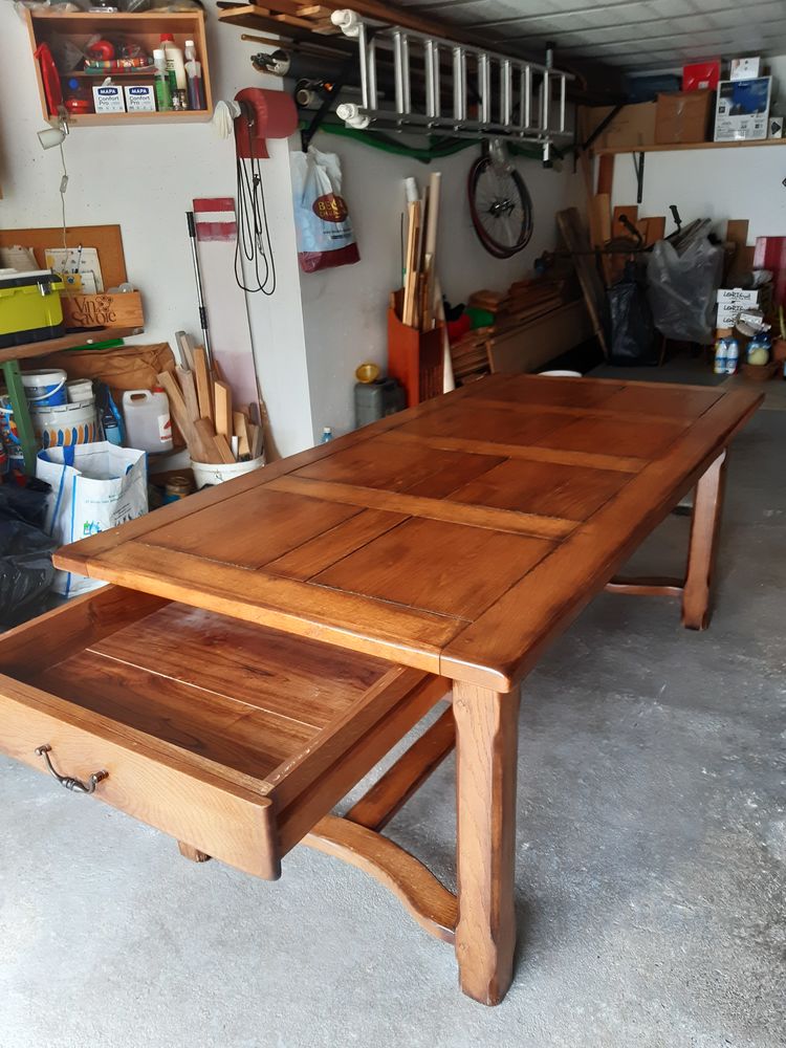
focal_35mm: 26
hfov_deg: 53.1
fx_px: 787
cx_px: 393
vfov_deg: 67.3
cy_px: 524
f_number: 1.7
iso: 80
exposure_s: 1/50
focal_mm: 3.92
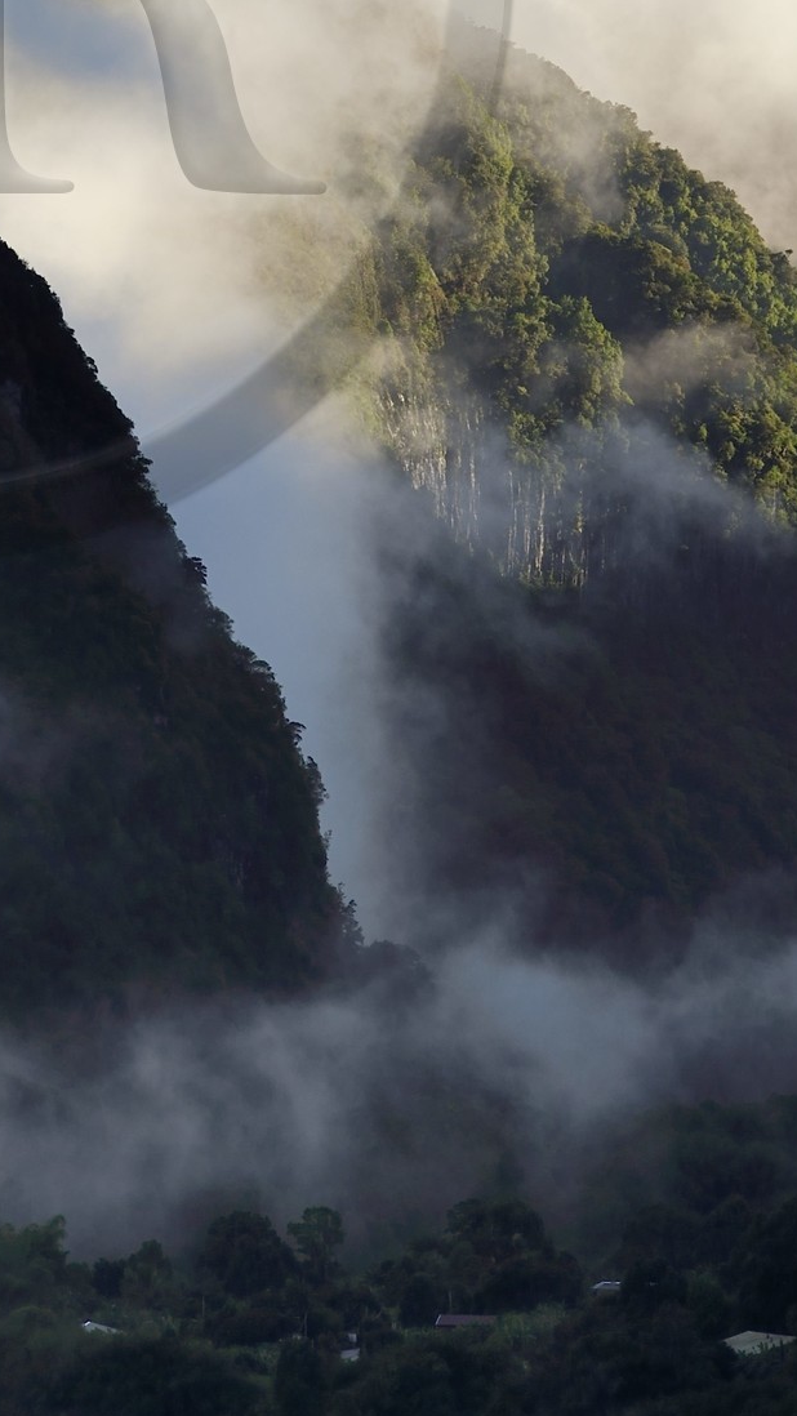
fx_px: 15922
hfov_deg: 2.9
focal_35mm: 424
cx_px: -94
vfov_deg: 5.1
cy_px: -43
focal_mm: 185
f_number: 11
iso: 200
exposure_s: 1/250
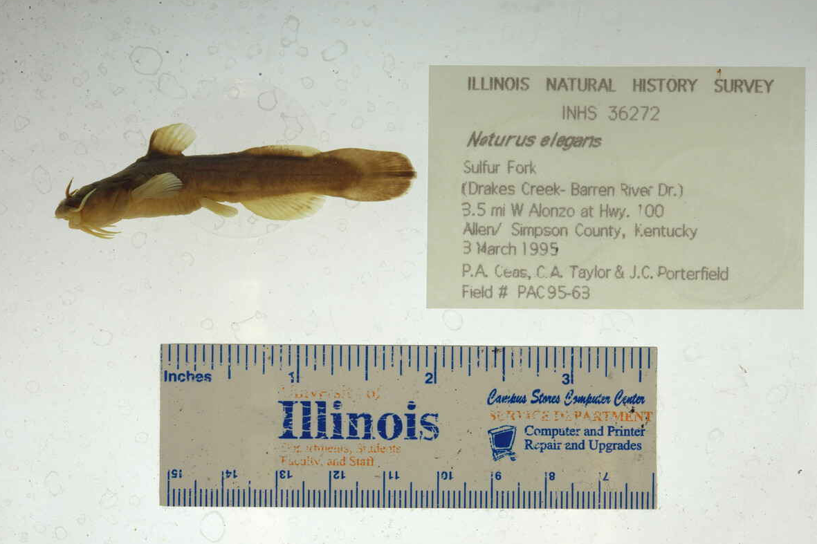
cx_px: 412
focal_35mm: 61
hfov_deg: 32.9
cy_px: 272
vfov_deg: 22.3
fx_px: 1384
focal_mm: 60
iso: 100
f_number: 20
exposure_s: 1/50
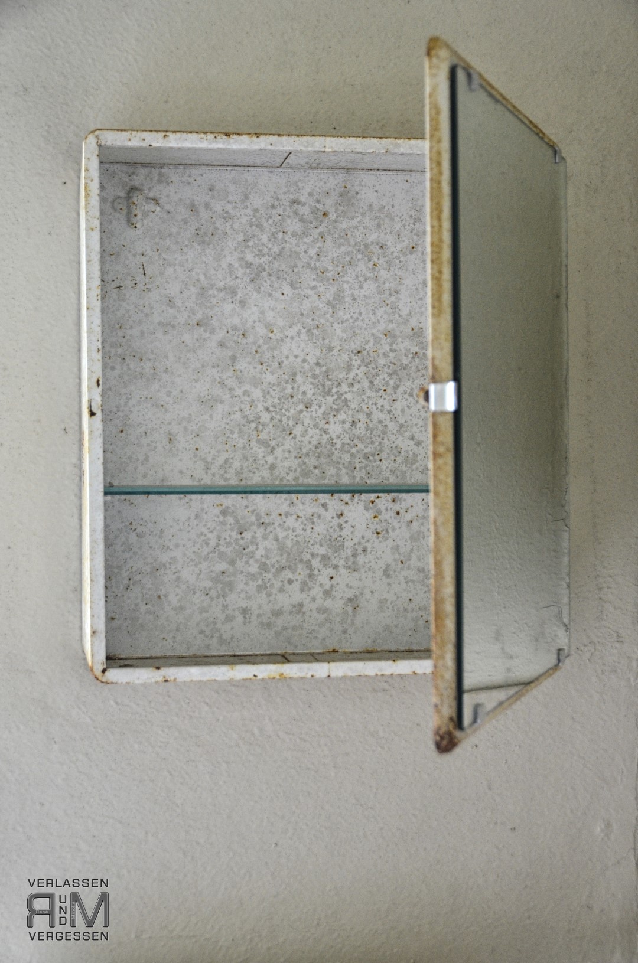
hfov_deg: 23.7
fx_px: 1522
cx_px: 319
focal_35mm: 57
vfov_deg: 35.1
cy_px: 482
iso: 1000
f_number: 4.2
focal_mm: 38
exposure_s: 1/60
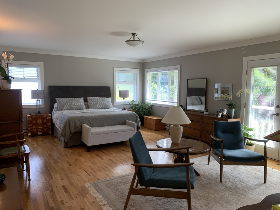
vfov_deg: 53.1
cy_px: 105
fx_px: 210
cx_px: 140
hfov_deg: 67.3
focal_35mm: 26
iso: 80
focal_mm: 4.25
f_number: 1.8
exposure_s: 1/60
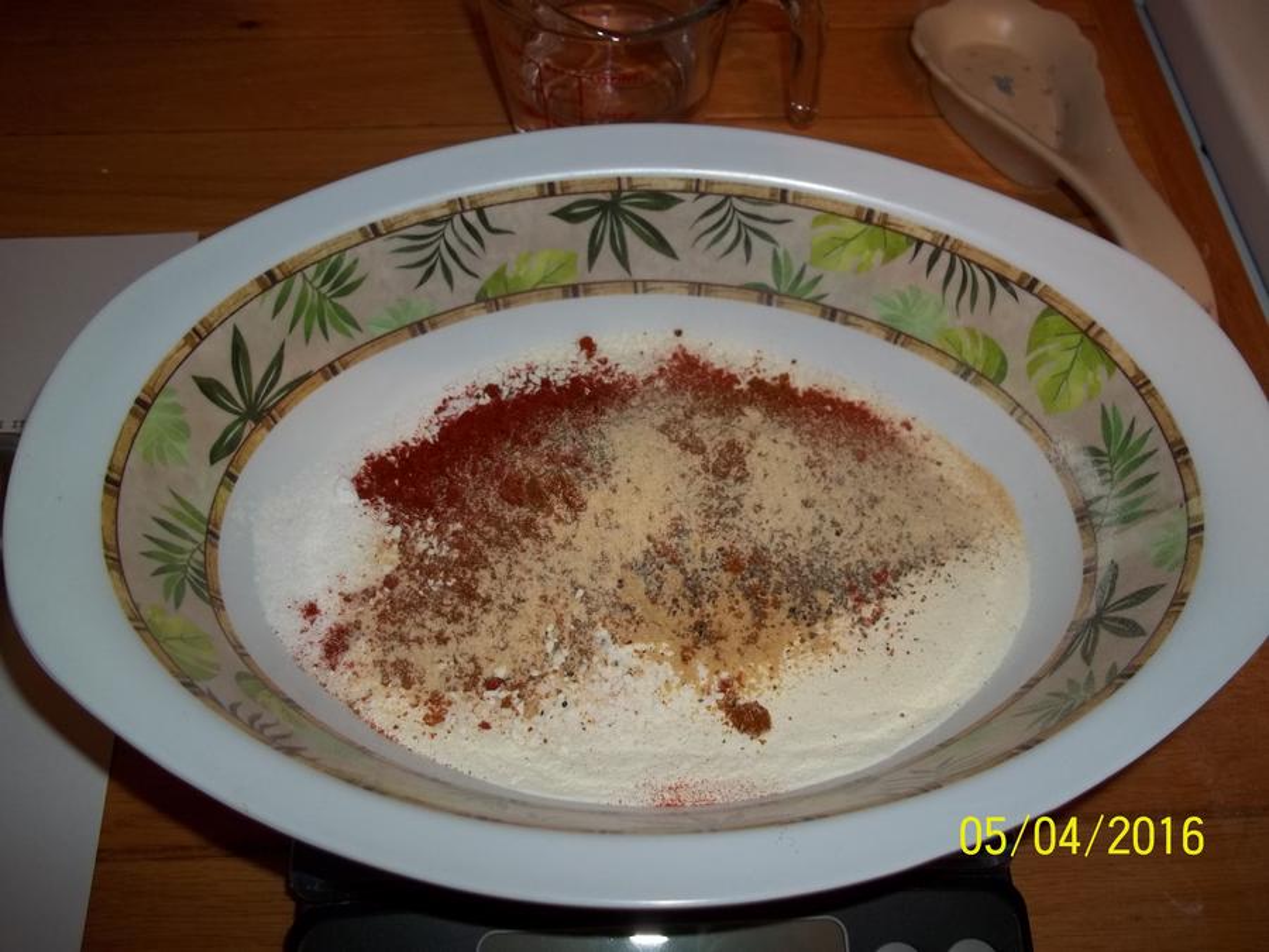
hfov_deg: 56.8
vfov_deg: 44.2
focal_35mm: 32
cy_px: 476
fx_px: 1173
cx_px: 634
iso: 64
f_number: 2.9
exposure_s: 1/30
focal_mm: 5.7
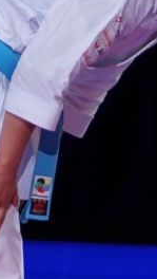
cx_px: 211
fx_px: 8105
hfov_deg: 1.1
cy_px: 148
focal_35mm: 1098
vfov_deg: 2.0
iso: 640
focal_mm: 154
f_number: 2.8
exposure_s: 1/1000
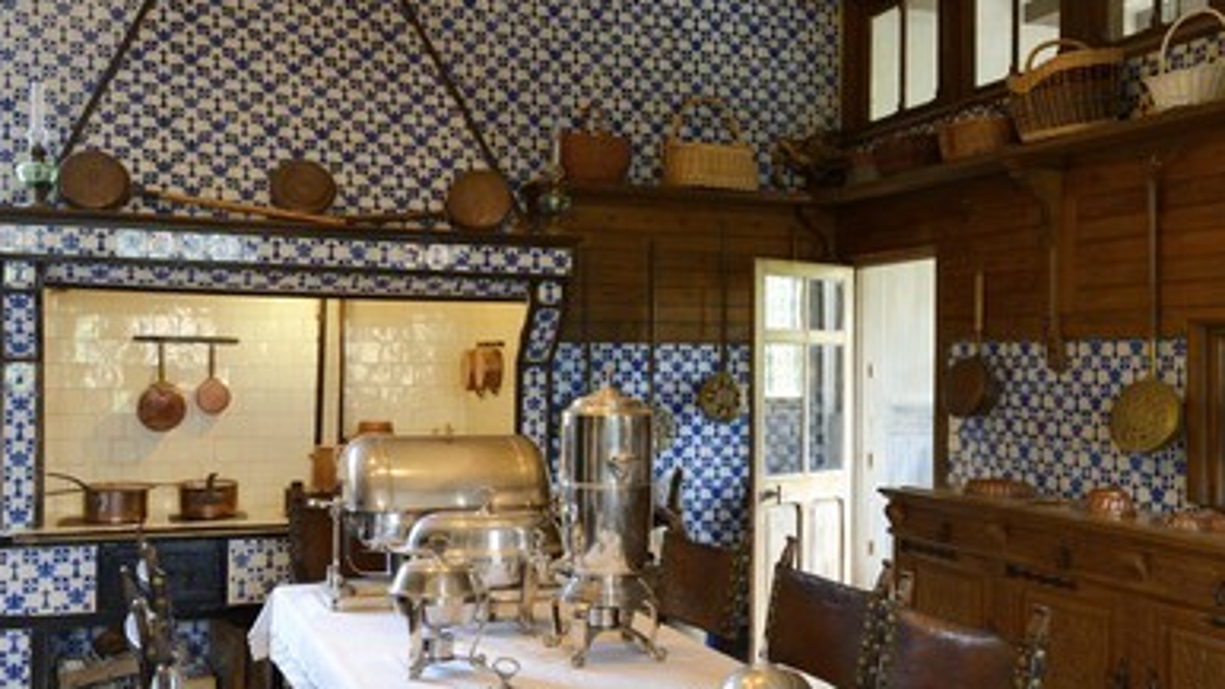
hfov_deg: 49.4
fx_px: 1332
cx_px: 609
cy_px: 340
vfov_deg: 29.0
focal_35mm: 41
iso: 1600
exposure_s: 1/13
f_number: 6.3
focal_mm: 36
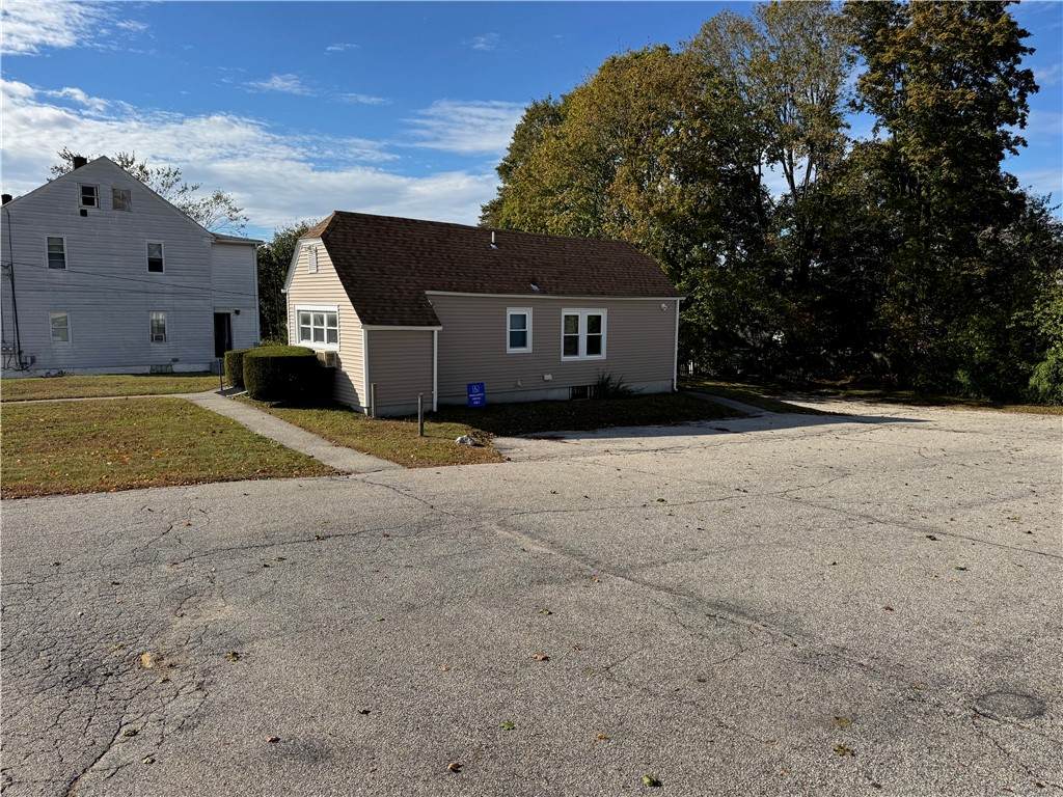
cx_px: 532
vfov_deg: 56.8
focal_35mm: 24
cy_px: 398
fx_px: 737
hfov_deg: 71.6
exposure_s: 1/4950
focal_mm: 6.76
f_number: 1.78
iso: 80
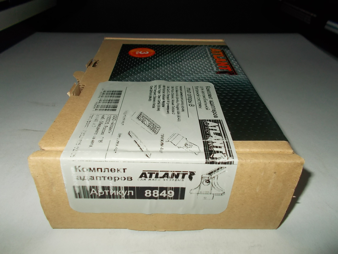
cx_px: 169
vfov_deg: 53.1
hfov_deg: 67.3
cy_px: 127
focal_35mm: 26
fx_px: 254
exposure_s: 1/25
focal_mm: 4.6
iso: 200
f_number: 3.2
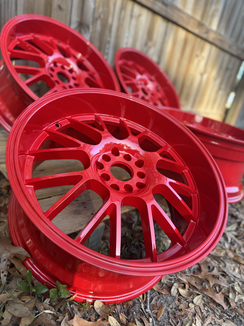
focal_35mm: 24
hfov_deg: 56.8
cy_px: 163
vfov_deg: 71.6
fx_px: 226
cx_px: 122
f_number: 1.78
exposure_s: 1/121
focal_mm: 6.76
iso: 64
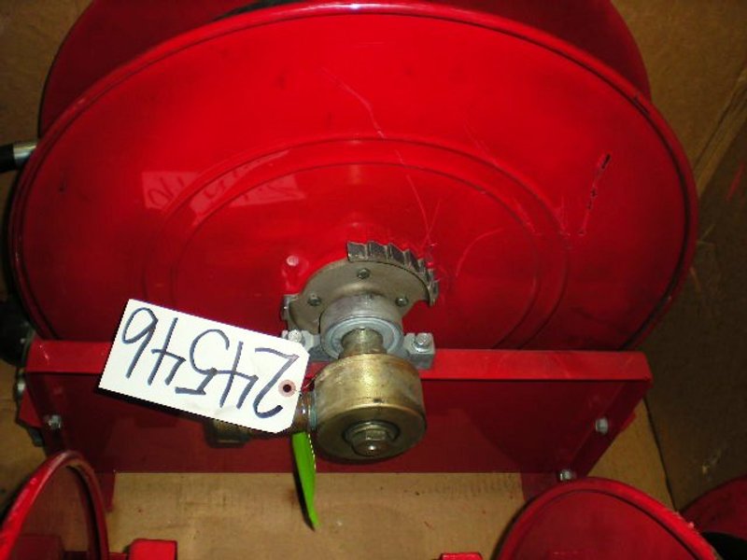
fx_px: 820
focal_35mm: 38
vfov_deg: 37.7
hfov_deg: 49.0
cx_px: 374
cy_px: 280
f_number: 3.1
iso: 64
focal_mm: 6.3
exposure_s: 1/60
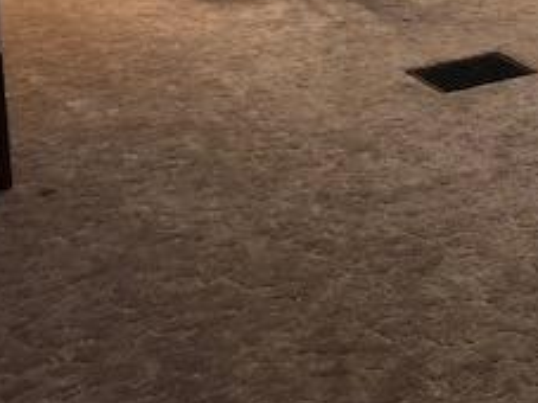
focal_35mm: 79
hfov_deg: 21.9
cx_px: 725
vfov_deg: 17.5
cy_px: -116
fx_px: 1227
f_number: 1.8
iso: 100
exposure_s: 1/13
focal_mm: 3.99
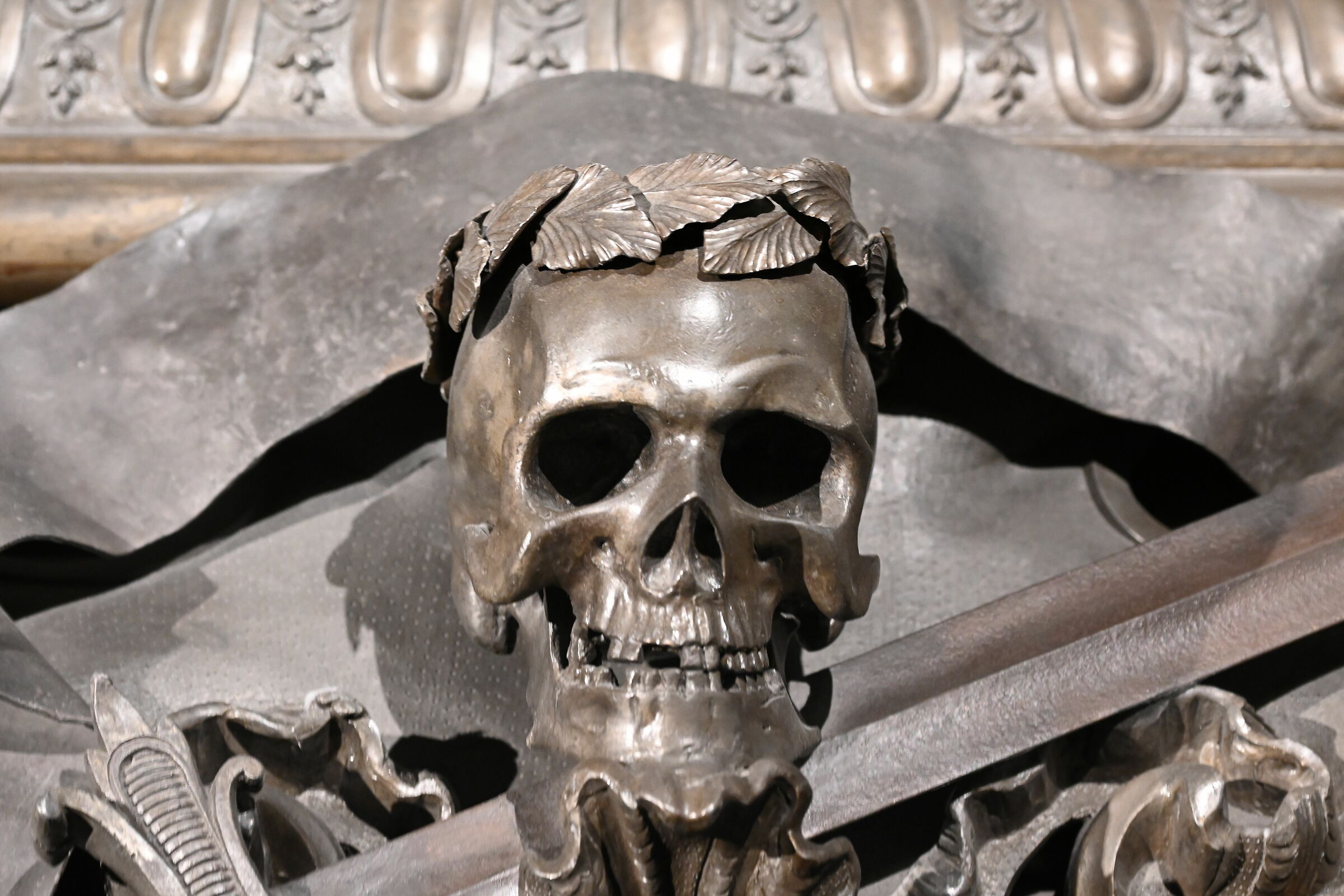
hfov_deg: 17.3
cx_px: 672
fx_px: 4424
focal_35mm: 118
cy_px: 448
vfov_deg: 11.6
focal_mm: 79
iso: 2500
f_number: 4
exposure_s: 1/60
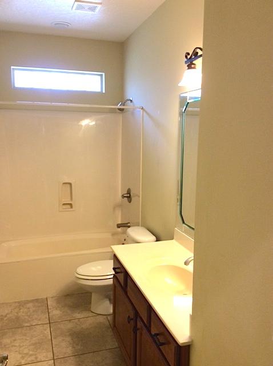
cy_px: 183
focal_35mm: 32
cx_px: 136
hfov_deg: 44.1
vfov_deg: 56.9
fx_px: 337
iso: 32
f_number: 2.4
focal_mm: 3.3
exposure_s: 1/24
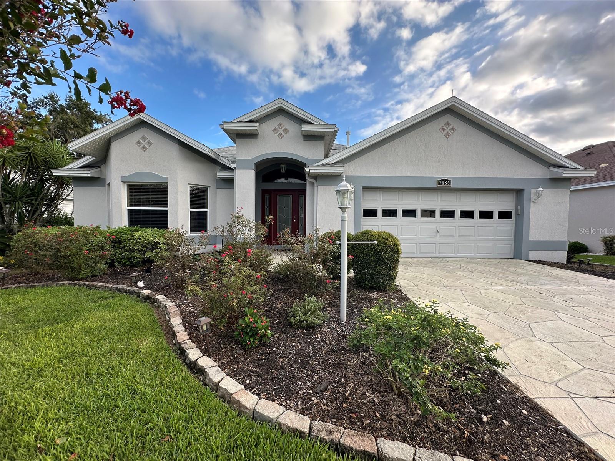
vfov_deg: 85.7
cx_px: 308
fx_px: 249
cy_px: 230
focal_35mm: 14
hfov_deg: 102.1
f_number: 2.2
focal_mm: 2.22
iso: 40
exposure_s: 1/305
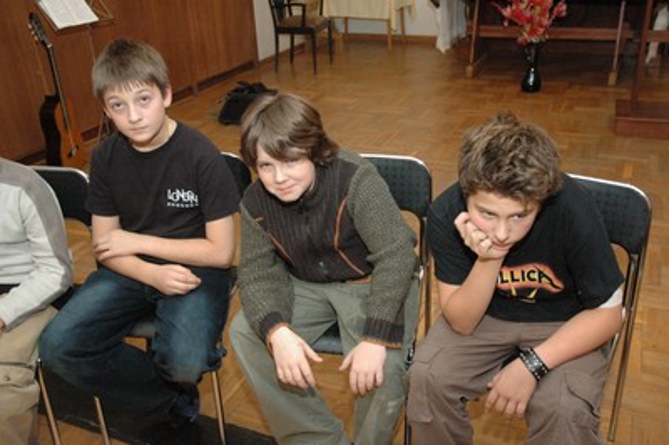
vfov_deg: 36.8
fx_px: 668
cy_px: 222
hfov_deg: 53.2
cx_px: 334
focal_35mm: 36
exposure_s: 1/45
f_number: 3.8
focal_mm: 24
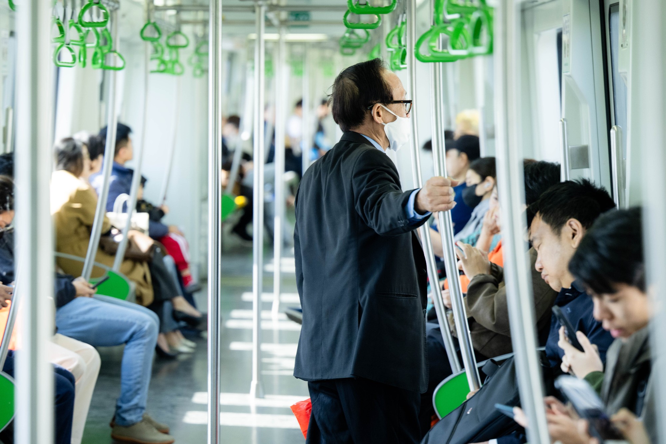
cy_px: 222
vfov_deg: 10.5
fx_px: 2404
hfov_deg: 15.8
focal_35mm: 130
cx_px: 333
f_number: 2.8
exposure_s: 1/250
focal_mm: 87
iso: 1000
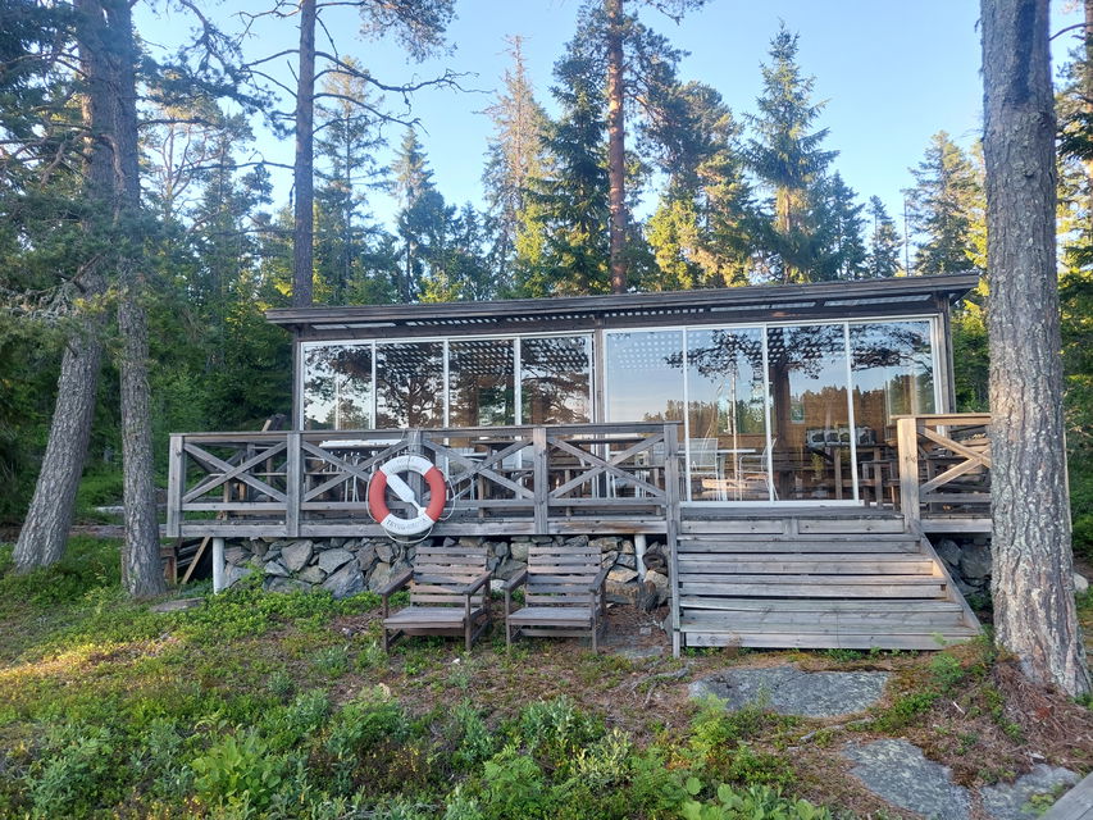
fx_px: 789
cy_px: 410
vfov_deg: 54.9
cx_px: 546
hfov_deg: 69.4
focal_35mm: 25
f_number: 1.8
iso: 40
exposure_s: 1/100
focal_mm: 5.23
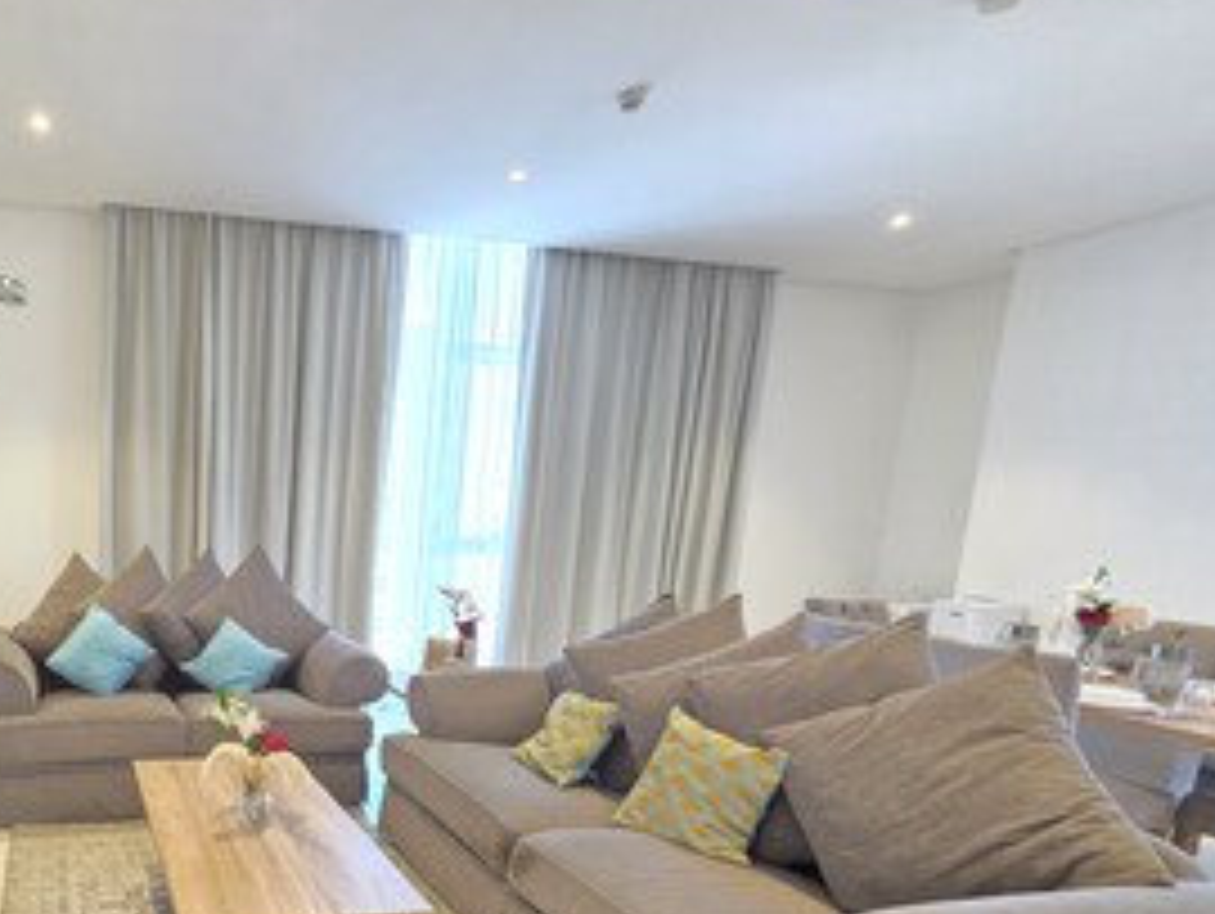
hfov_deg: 68.7
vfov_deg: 58.5
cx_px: 236
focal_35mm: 22
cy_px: 669
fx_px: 773
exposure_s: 1/50
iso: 250
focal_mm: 2.2
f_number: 1.9
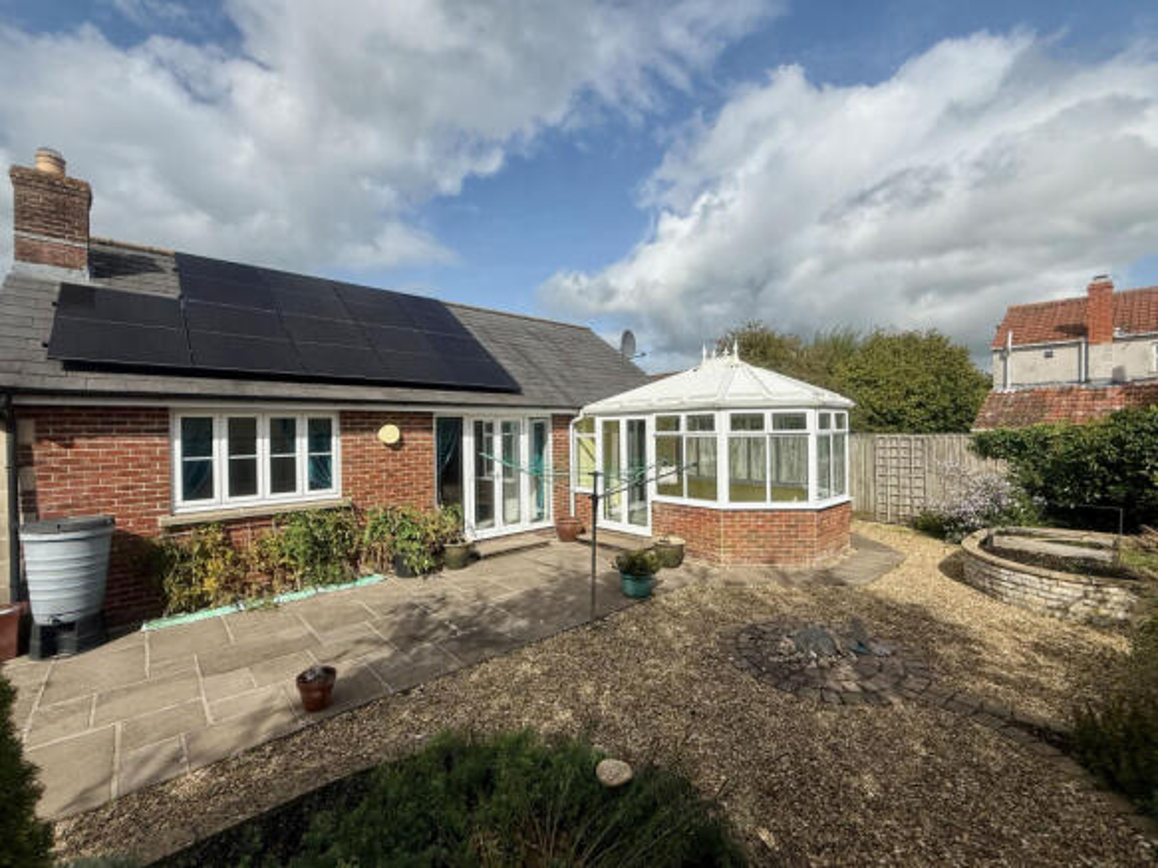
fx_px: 468
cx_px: 579
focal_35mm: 14
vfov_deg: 85.7
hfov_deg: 102.1
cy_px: 434
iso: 50
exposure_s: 1/3460
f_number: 2.2
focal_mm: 2.22
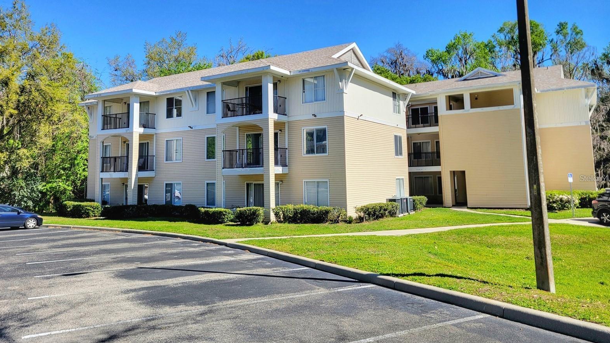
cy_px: 178
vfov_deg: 40.2
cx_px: 304
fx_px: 469
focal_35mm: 29
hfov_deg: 66.1
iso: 40
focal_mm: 5.4
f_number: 1.8
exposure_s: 1/2000
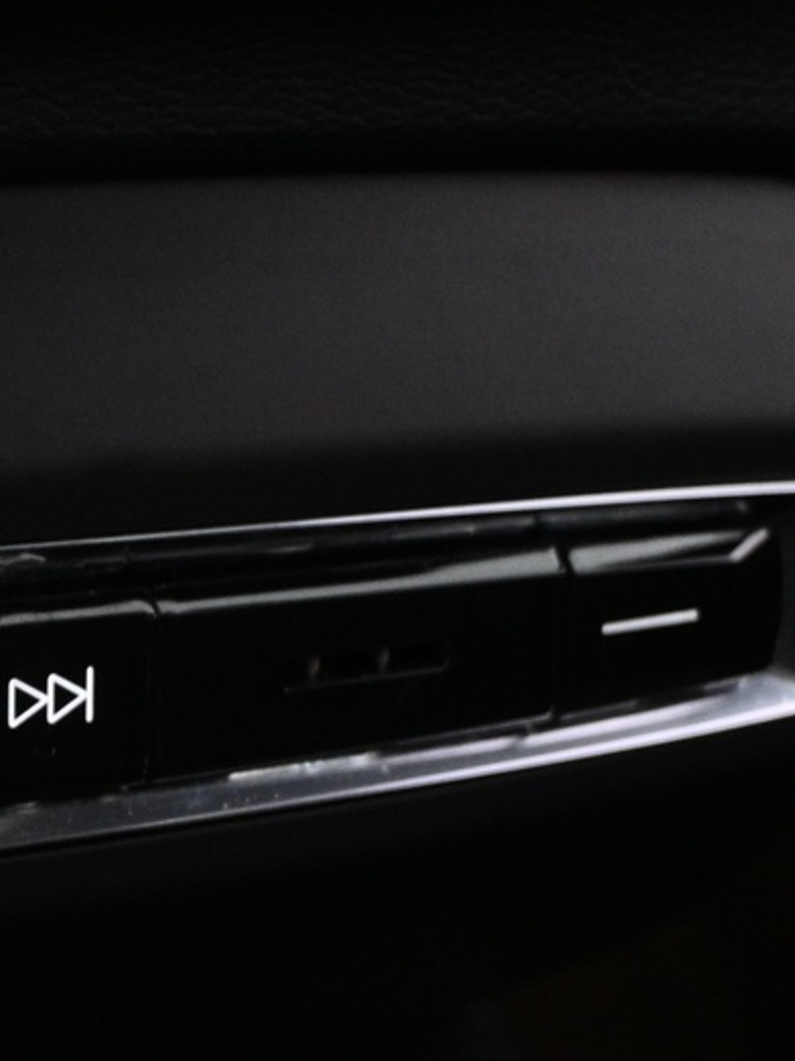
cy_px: 820
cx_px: -521
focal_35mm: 134
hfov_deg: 10.5
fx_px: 4105
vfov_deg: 14.7
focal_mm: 30
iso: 1600
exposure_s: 1/20
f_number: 4.8
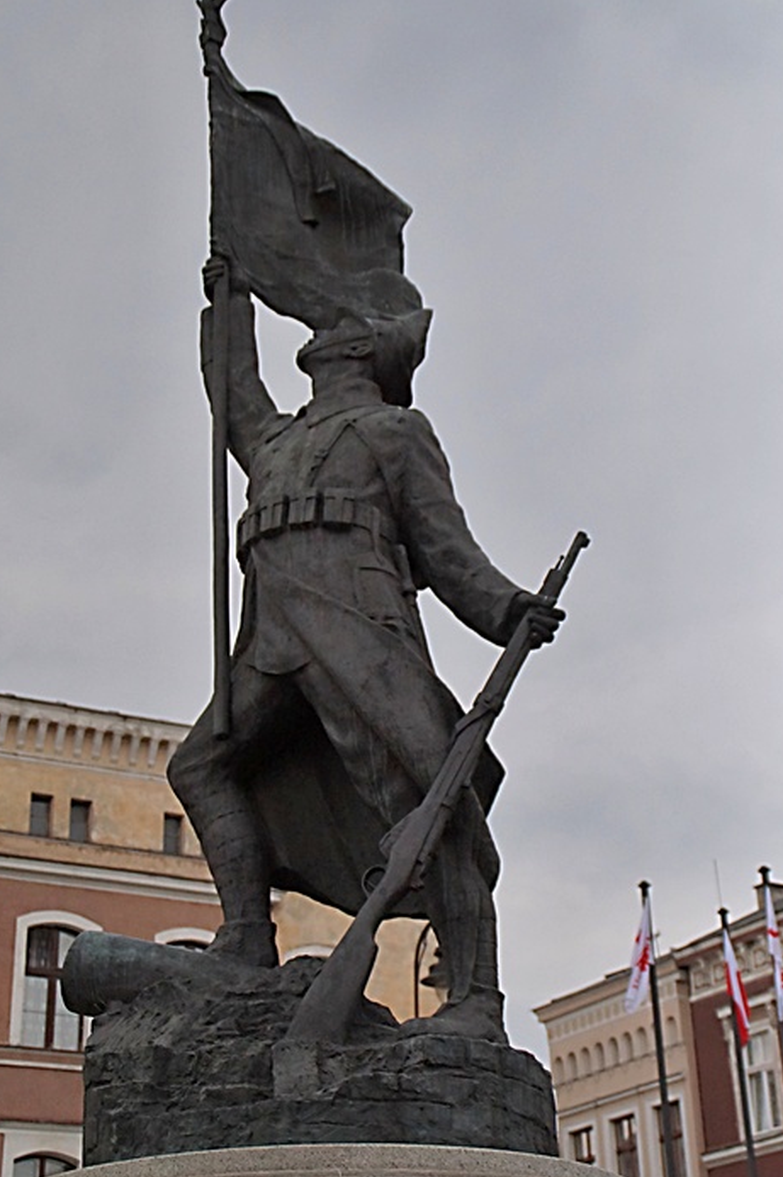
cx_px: 346
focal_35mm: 60
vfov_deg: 33.4
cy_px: 540
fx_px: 1960
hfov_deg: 22.6
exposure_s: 1/4000
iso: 800
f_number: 4
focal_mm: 35
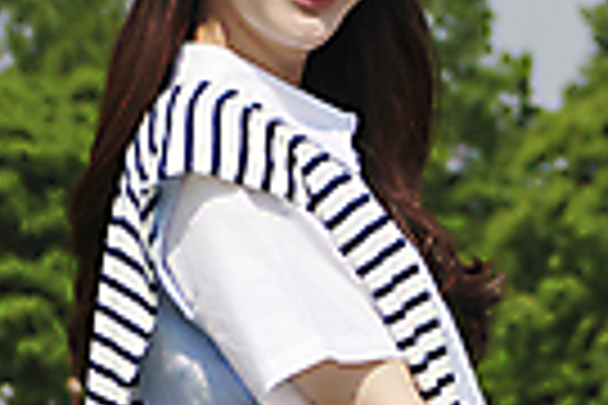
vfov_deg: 3.7
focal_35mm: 373
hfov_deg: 5.4
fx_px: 6299
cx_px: 1061
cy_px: -76
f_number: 5.6
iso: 100
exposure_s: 1/640
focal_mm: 70
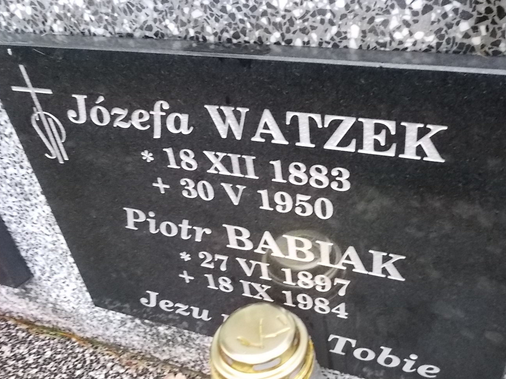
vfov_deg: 44.1
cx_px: 293
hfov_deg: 56.5
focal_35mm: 32
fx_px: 468
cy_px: 206
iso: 400
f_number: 3.2
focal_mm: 4.6
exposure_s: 1/60
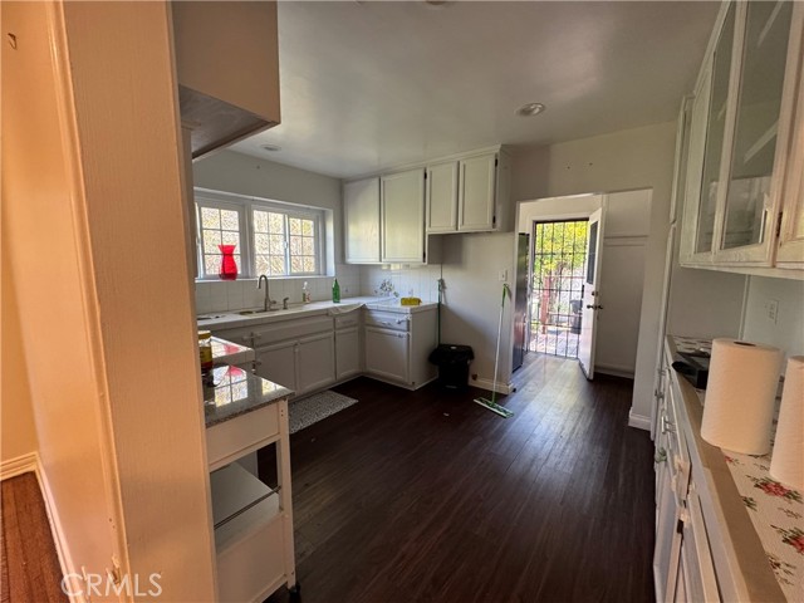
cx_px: 402
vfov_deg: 85.7
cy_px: 302
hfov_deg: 102.1
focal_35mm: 14
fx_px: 325
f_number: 2.2
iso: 250
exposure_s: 1/120
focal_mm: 2.22
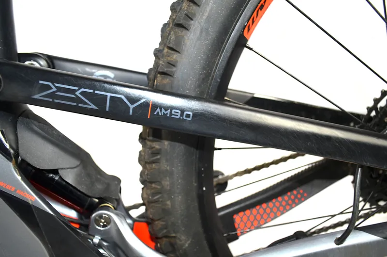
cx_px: 194
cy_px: 128
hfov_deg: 67.5
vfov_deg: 47.7
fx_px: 290
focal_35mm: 27
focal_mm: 18
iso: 320
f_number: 3.5
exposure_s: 1/30
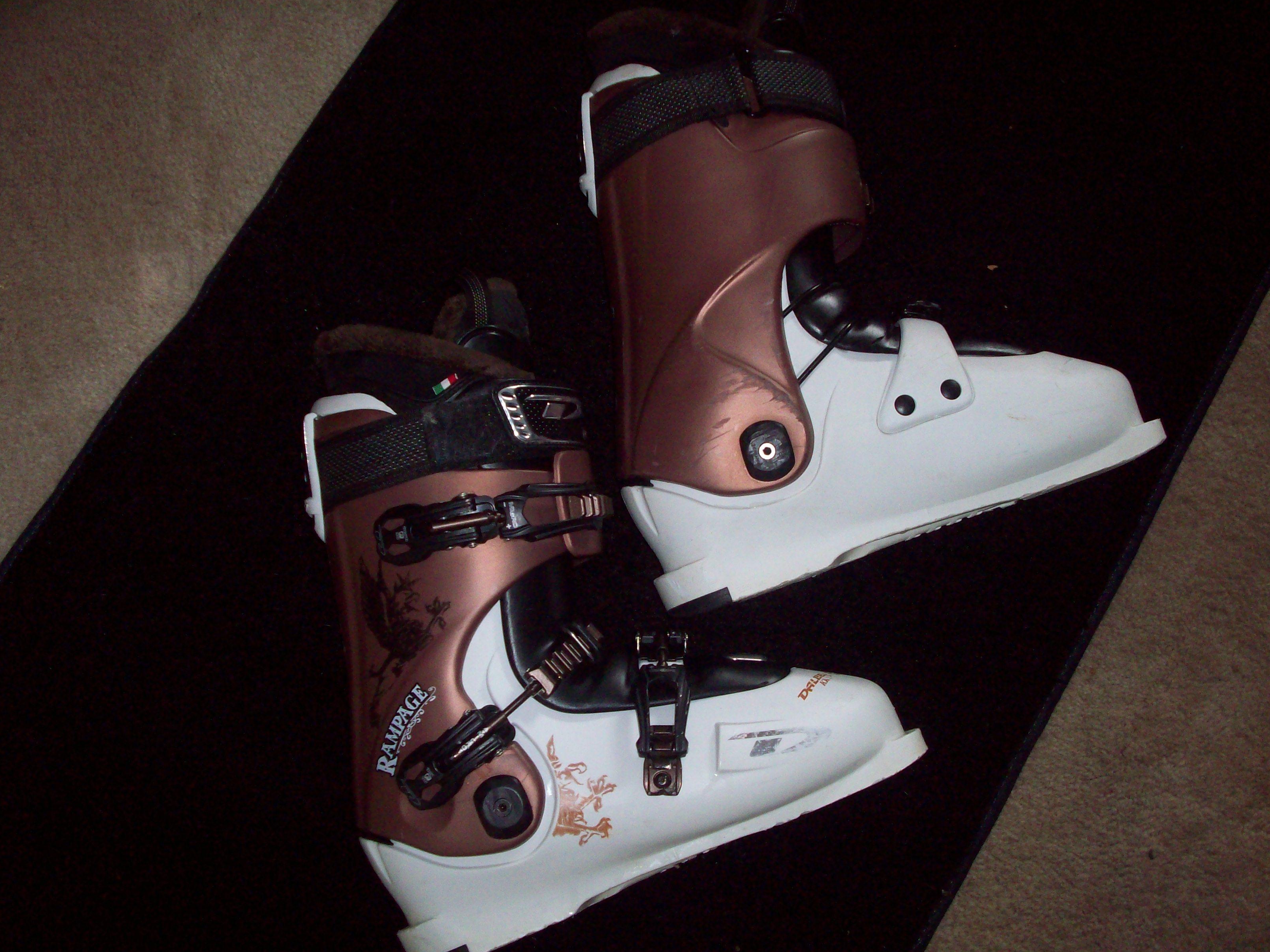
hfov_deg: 49.0
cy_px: 488
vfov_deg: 37.7
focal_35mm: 38
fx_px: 1394
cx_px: 639
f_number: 2.8
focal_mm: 6.2
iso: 160
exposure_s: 1/45
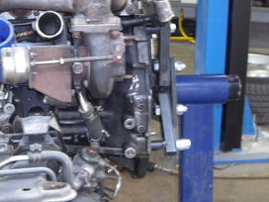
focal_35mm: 87
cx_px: 62
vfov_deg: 16.9
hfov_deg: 22.3
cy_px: 50
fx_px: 676
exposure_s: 1/5
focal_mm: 6.2
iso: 200
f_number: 2.7
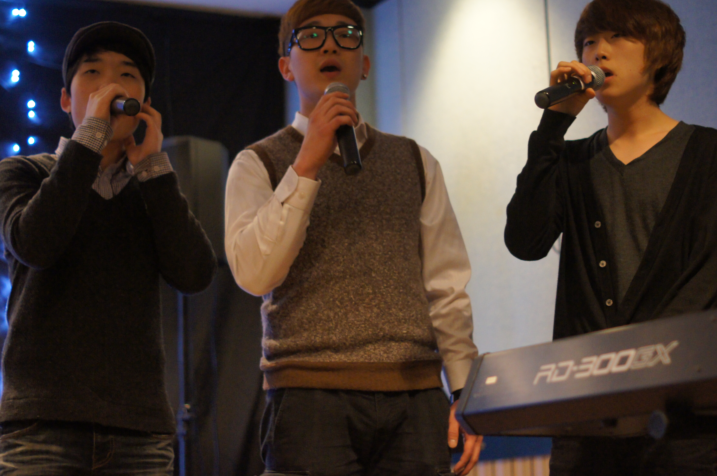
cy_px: 225
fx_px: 1651
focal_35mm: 83
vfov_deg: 16.4
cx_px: 385
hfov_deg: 24.5
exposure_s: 1/50
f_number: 2
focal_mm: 50
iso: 1600
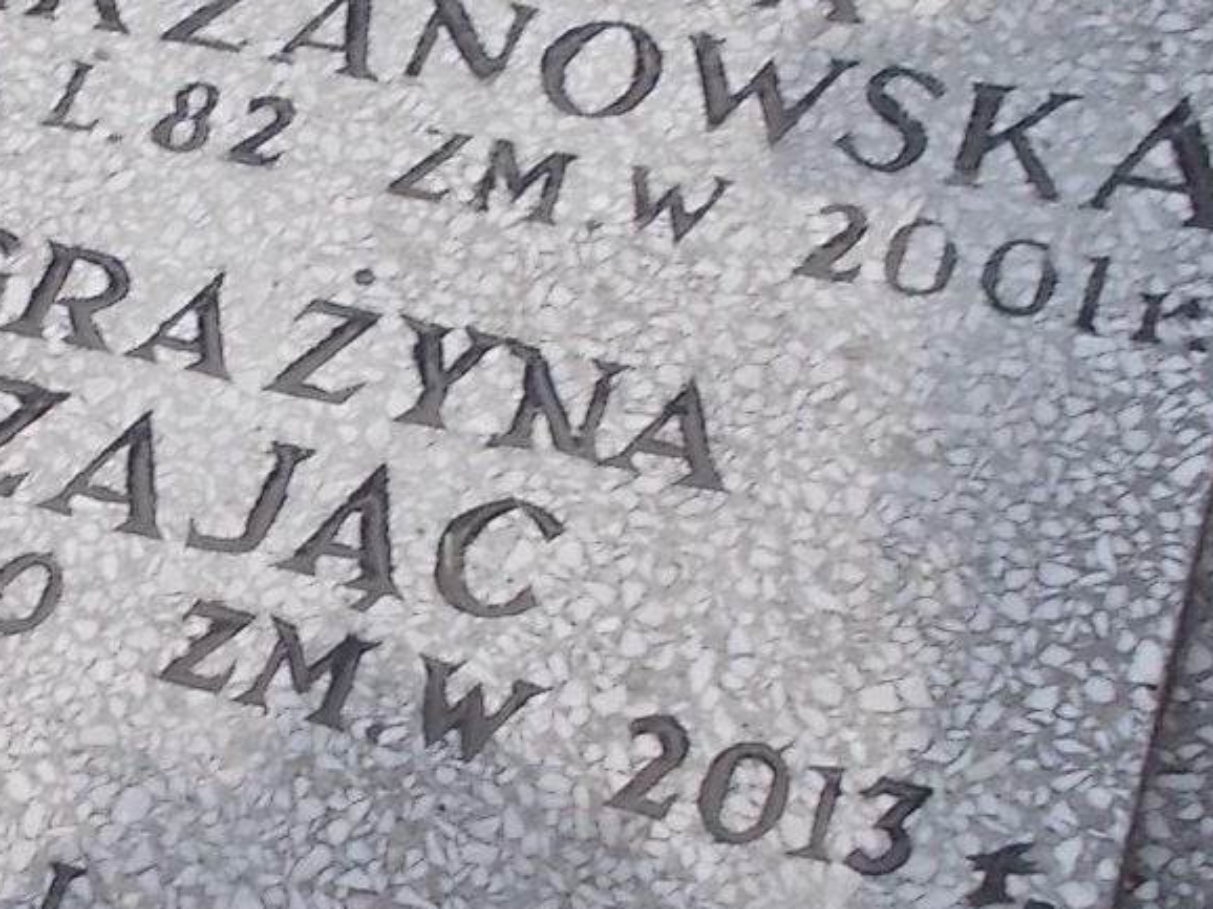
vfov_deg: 20.4
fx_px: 2522
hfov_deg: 26.3
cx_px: 157
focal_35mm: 72
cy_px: 453
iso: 80
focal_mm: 4.6
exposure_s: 1/200
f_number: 8
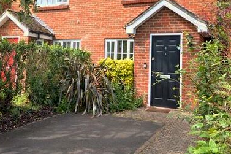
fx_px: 250
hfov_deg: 49.6
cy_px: 39
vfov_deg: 33.5
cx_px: 110
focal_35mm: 39
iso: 140
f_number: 5.6
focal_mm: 14
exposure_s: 1/125
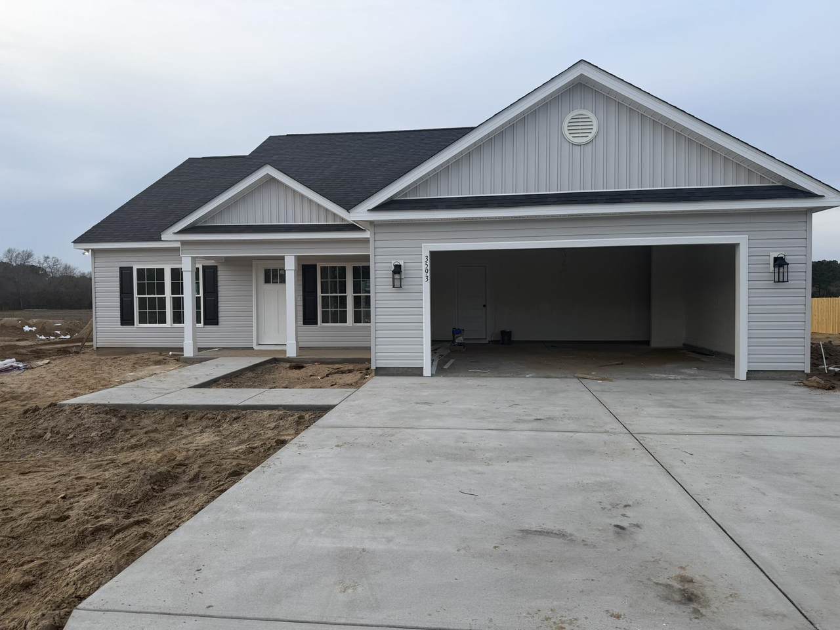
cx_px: 420
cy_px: 315
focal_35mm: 24
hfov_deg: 71.6
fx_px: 582
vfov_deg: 56.8
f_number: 1.78
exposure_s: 1/1464
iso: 80
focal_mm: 6.76
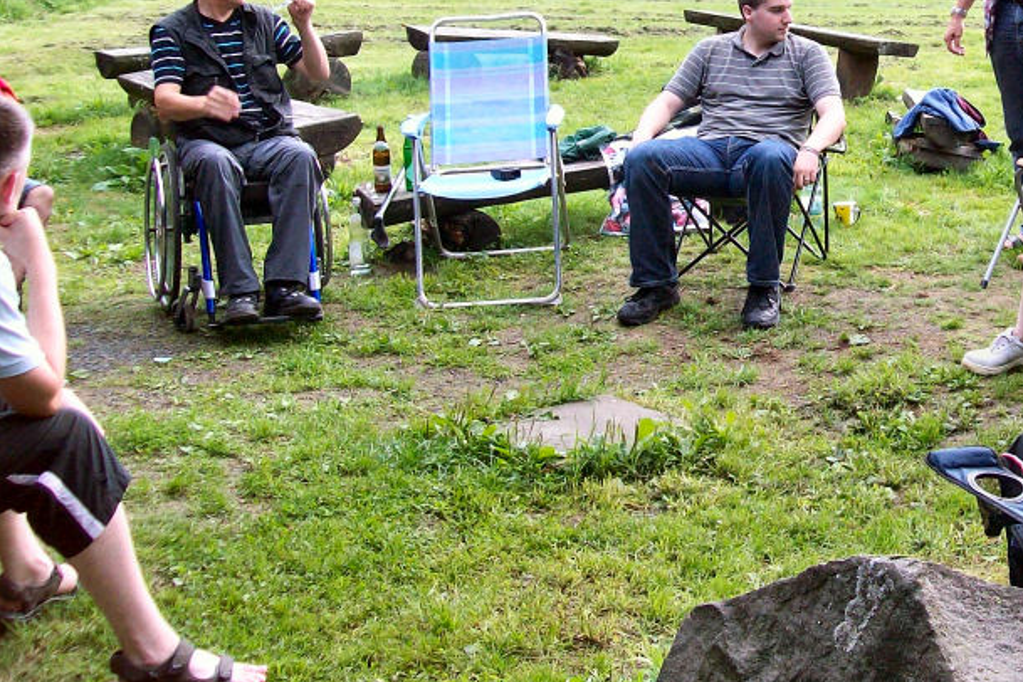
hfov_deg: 31.2
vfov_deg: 21.3
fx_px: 1790
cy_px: 134
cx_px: 791
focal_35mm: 63
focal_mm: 6
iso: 119
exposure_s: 1/64
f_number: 2.7
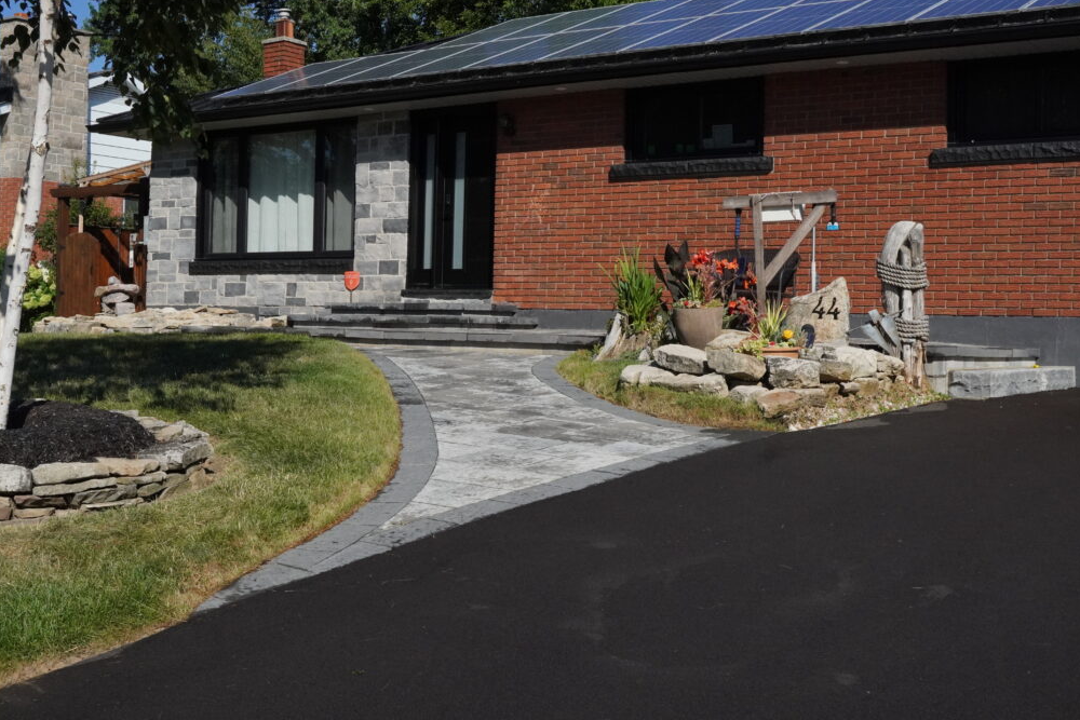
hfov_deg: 45.4
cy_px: 355
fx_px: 1290
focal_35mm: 43
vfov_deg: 31.2
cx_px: 532
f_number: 13
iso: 1600
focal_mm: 28
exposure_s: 1/4000
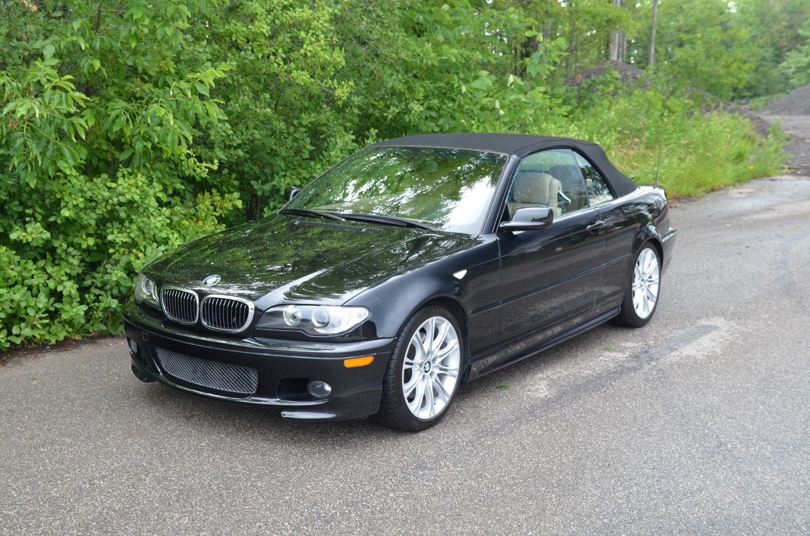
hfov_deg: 45.0
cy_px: 268
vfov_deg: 30.7
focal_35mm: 44
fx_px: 977
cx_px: 405
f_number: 4.5
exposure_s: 1/80
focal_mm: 29
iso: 400
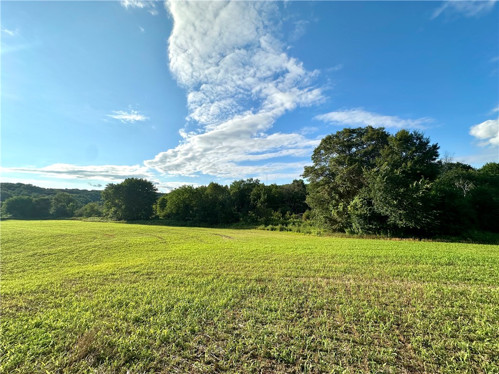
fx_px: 202
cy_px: 187
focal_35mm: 14
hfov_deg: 102.1
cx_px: 250
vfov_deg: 85.7
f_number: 2.2
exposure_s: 1/2882
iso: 50
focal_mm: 2.22
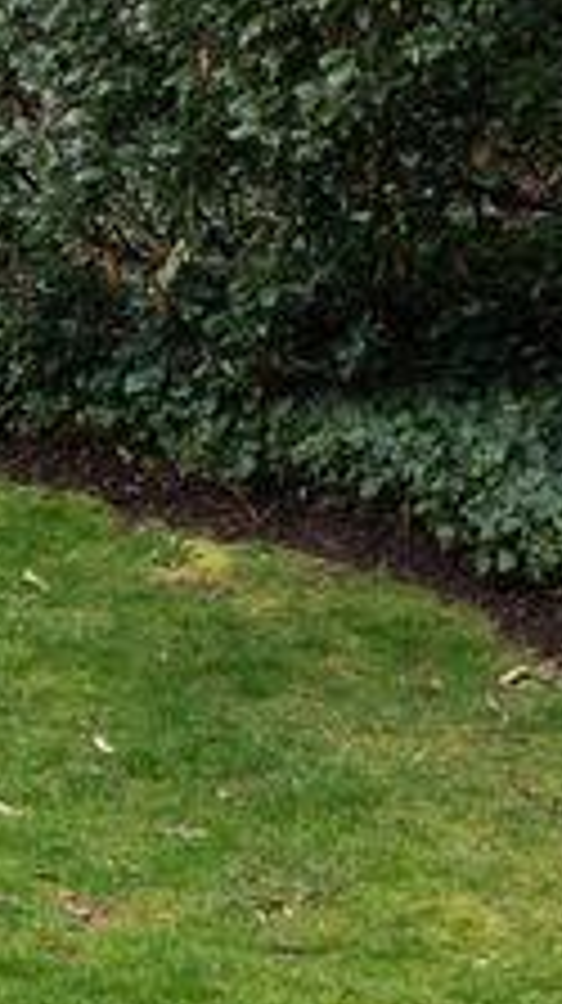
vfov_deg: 15.4
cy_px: 99
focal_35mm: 138
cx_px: -683
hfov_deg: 8.2
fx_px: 3666
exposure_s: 1/125
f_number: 8
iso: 200
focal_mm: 17
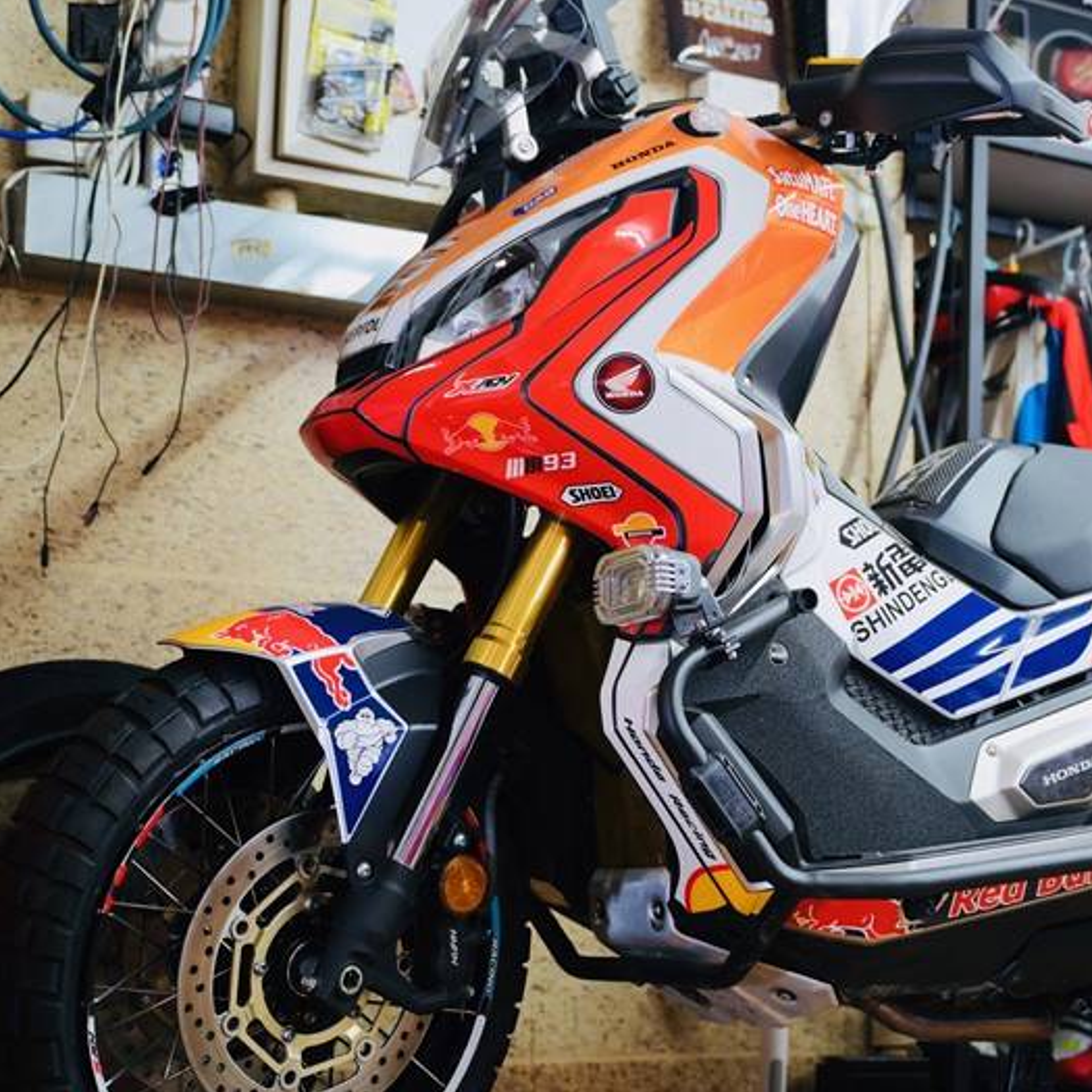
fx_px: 2248
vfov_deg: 27.3
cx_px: 730
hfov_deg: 27.1
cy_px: 542
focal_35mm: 63
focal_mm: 38
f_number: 2.8
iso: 800
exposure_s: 1/30
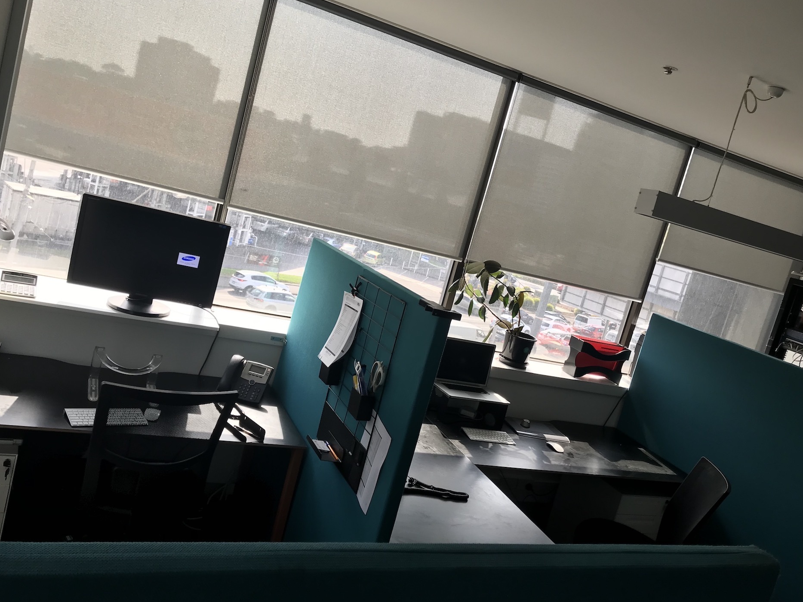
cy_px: 290
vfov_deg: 46.8
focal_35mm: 30
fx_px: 696
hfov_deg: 60.0
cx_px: 410
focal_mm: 3.99
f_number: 1.8
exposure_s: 1/100
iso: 20
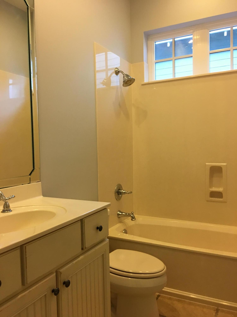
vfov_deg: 61.7
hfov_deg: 48.2
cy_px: 158
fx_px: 265
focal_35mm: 29
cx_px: 118
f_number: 2.2
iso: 80
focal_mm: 4.15
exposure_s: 1/15
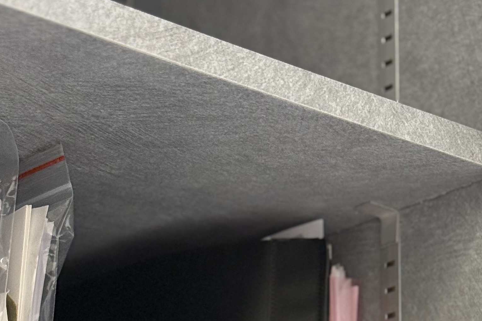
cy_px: 427
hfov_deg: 15.5
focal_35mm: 132
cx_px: 341
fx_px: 1767
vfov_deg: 10.2
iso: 400
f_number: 1.78
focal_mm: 6.76
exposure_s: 1/40
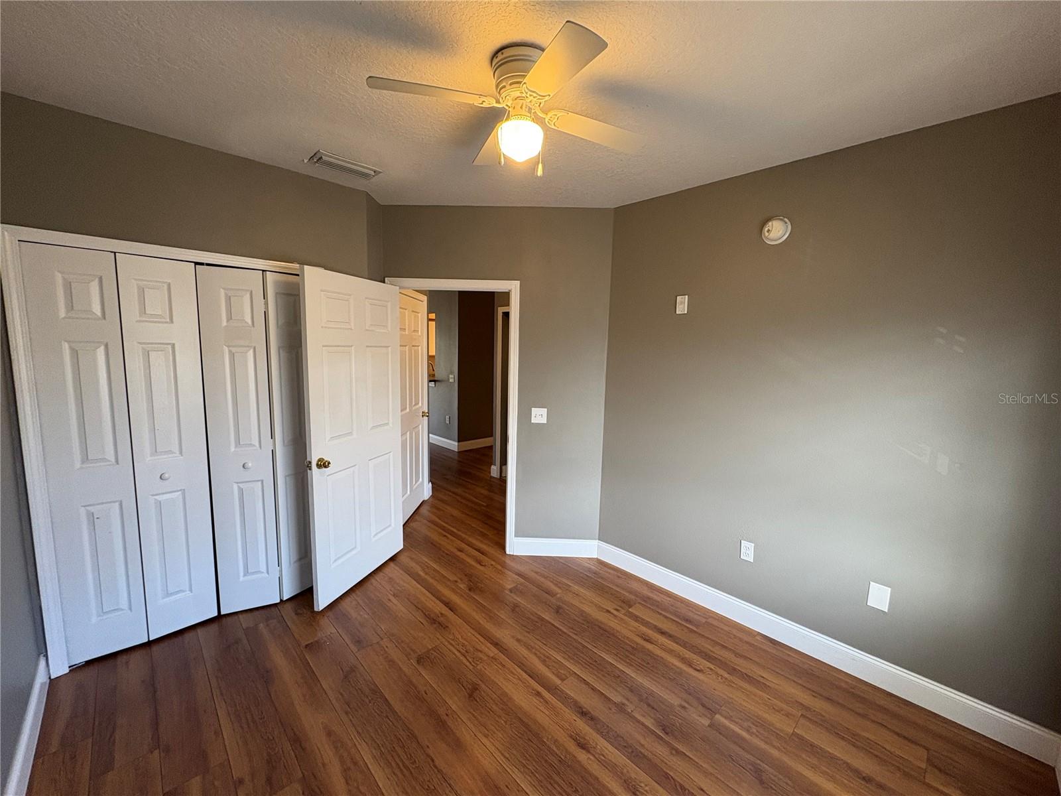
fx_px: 429
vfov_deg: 85.7
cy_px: 398
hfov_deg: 102.1
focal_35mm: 14
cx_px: 530
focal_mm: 2.22
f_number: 2.2
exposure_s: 1/84
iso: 250
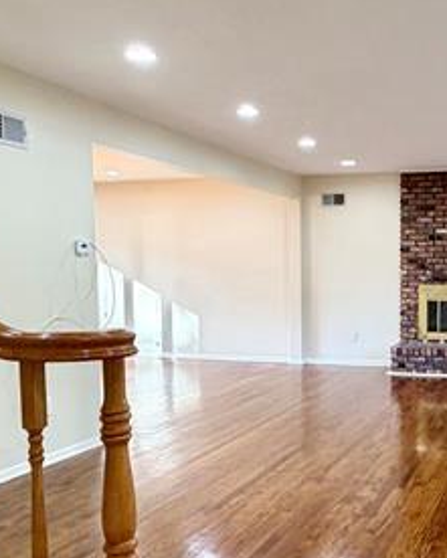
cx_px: 398
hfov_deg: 36.8
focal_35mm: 38
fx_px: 628
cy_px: 315
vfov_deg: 47.8
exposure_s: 1/60
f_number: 2.2
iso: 200
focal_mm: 2.22
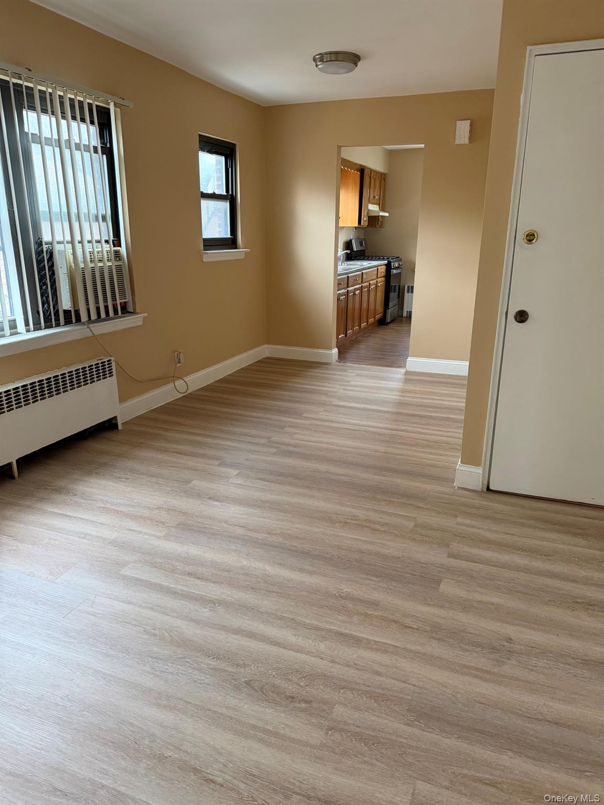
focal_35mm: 24
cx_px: 302
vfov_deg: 71.6
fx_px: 558
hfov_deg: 56.8
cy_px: 402
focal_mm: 6.76
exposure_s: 1/60
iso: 400
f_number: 1.78
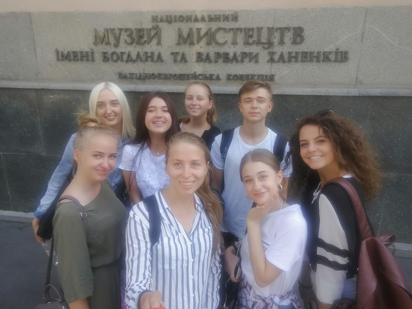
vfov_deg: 61.1
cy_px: 154
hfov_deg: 76.4
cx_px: 206
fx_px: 262
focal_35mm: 22
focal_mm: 3.36
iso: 50
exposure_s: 1/173
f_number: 1.9
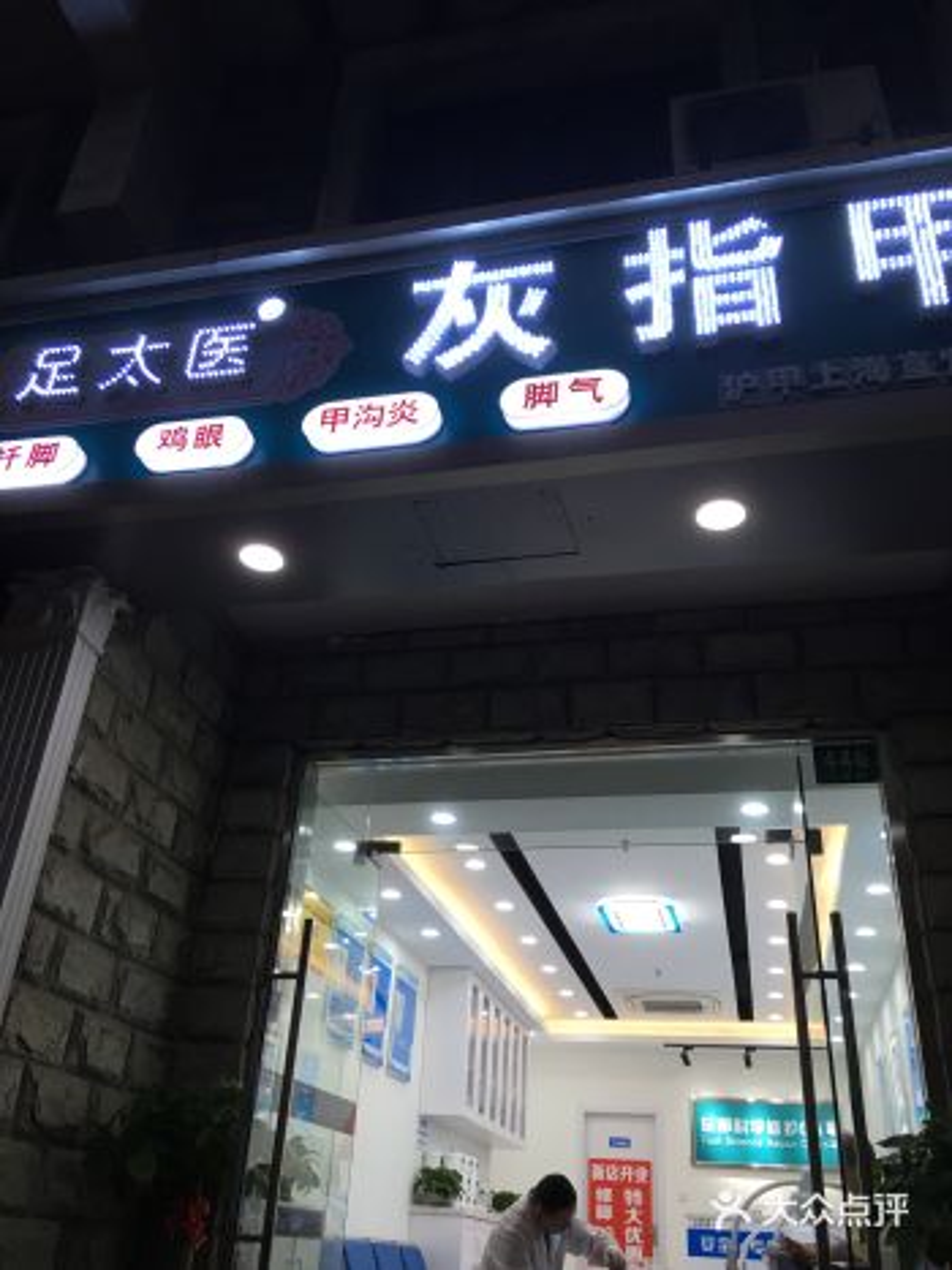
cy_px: 635
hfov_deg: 48.2
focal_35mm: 29
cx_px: 476
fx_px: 1064
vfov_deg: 61.7
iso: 25
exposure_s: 1/33
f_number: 2.2
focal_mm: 4.15
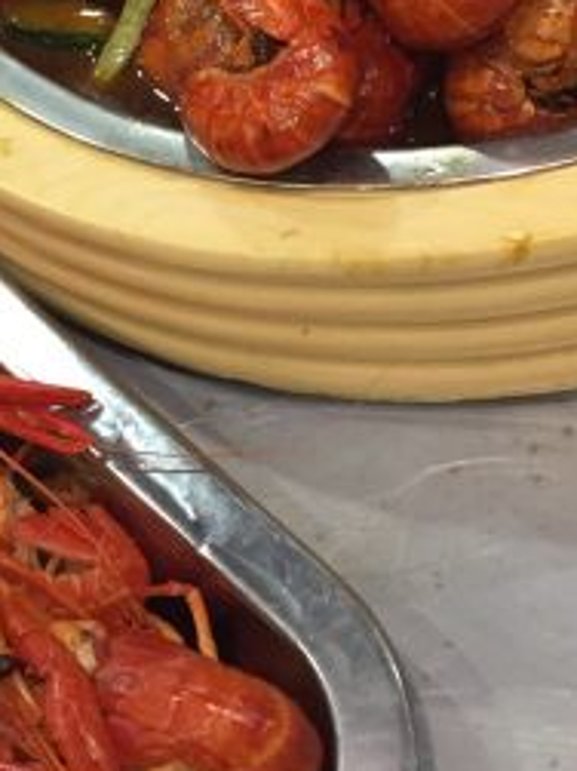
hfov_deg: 17.8
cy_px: 209
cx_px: 17
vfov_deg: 23.9
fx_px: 1802
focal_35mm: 81
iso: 160
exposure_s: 1/33
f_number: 2.2
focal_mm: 4.15
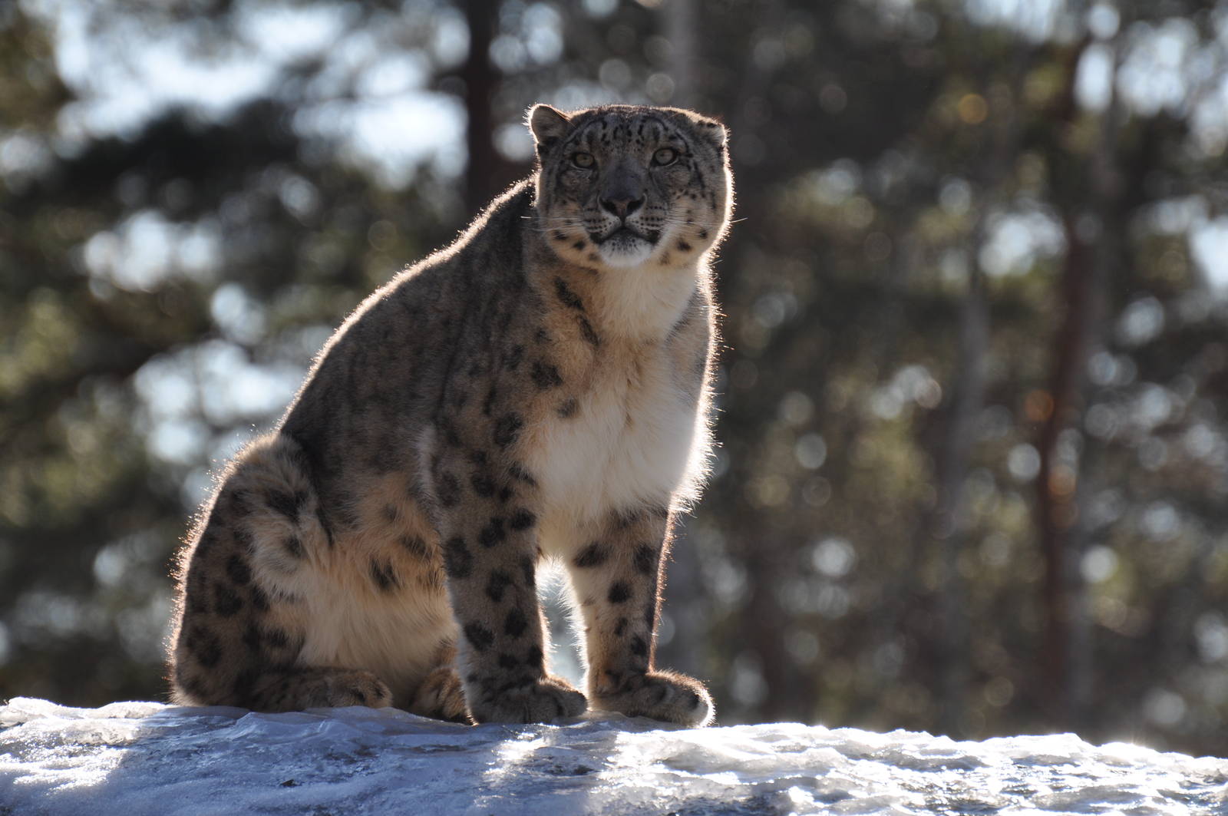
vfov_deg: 3.0
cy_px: 408
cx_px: 614
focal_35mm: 450
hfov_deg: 4.6
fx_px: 15333
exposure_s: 1/500
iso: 220
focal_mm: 300
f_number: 5.6
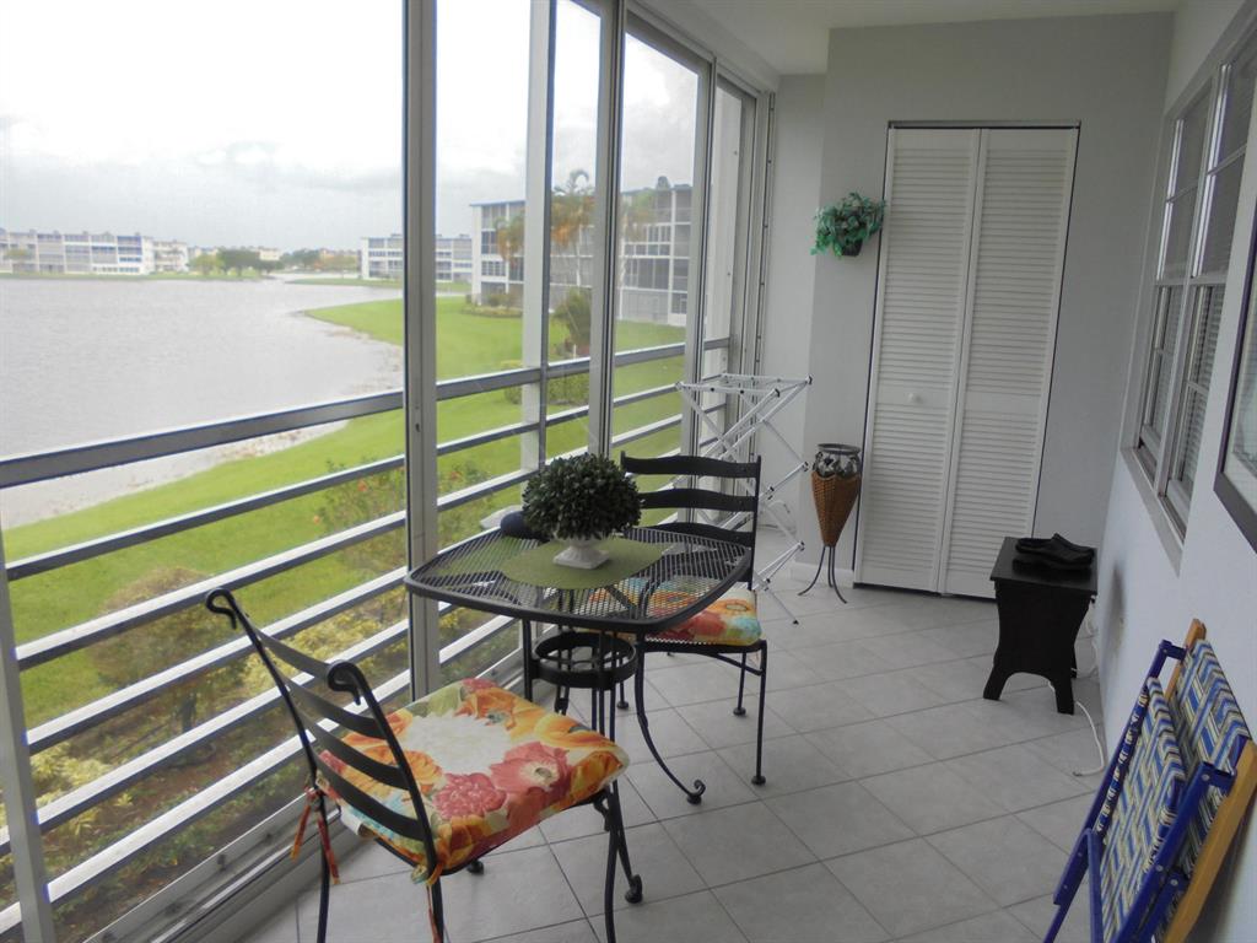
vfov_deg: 53.1
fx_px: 944
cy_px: 472
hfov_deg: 67.3
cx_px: 628
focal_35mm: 26
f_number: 3.5
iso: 100
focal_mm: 4.6
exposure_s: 1/60
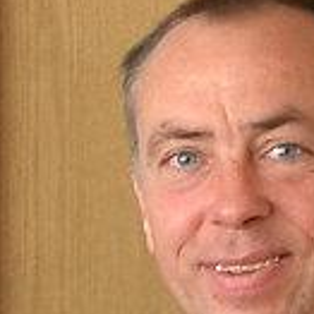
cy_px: 302
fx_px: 1357
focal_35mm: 132
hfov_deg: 13.1
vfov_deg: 13.1
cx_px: 267
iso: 160
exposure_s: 1/50
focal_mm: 35
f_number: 3.5
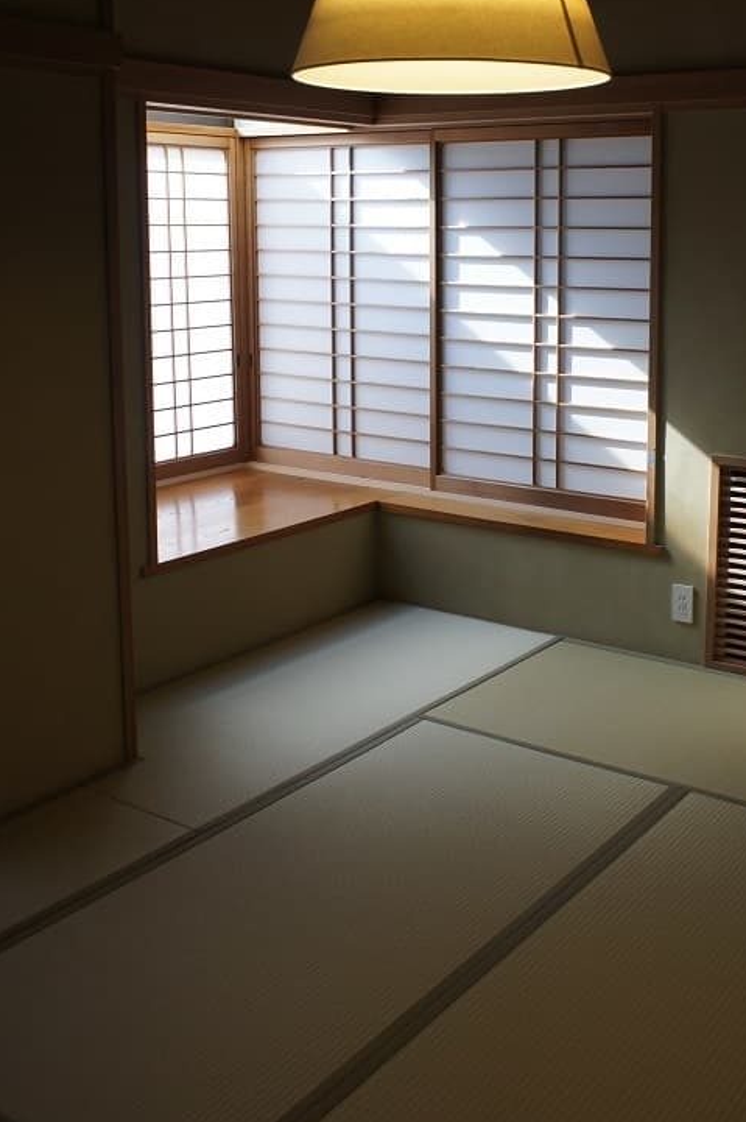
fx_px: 1245
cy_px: 376
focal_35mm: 40
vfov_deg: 47.7
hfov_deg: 33.1
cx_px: 492
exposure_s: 1/125
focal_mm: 16
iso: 200
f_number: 5.6
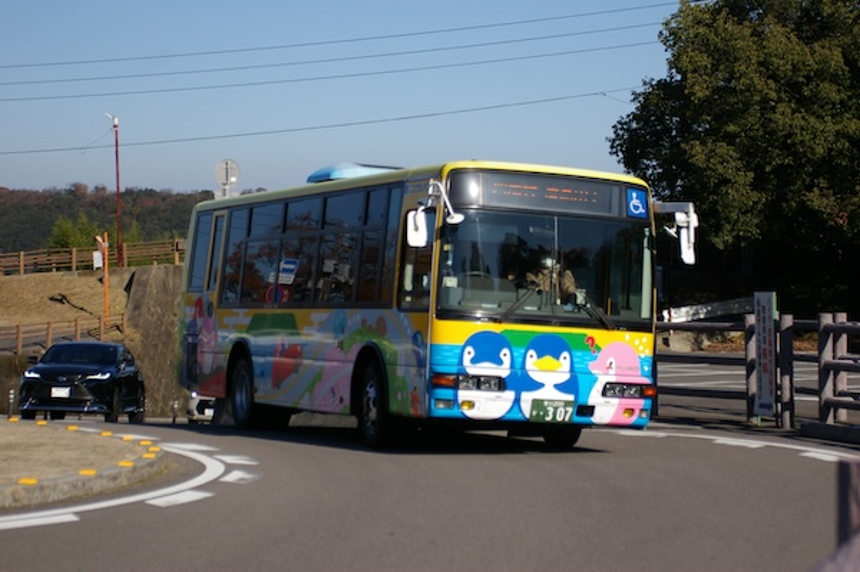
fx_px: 2077
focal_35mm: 87
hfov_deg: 23.4
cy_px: 286
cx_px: 430
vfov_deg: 15.7
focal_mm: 58
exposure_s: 1/4000
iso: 400
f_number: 4.5
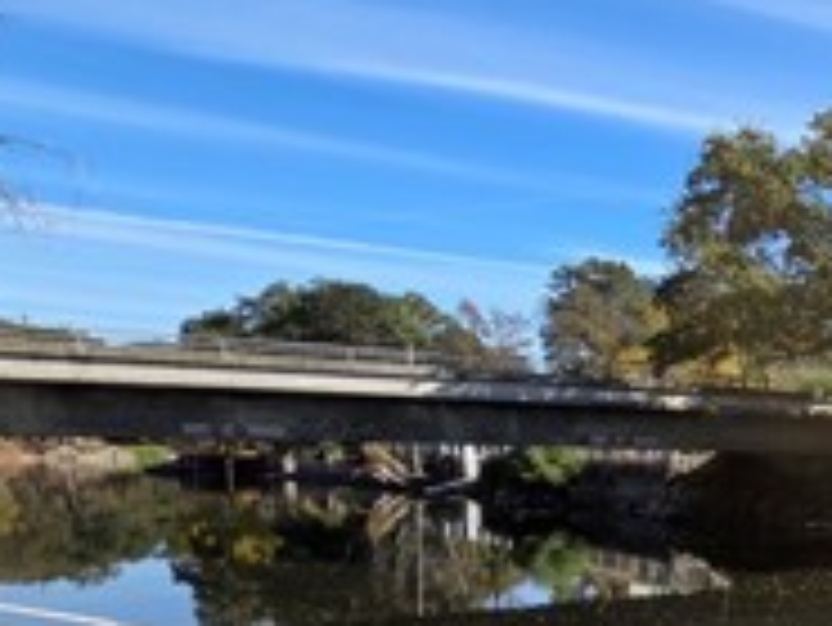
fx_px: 1082
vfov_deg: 30.8
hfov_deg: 29.3
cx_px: 1196
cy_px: 563
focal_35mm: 45
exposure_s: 1/1425
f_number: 1.9
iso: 40
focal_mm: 2.2
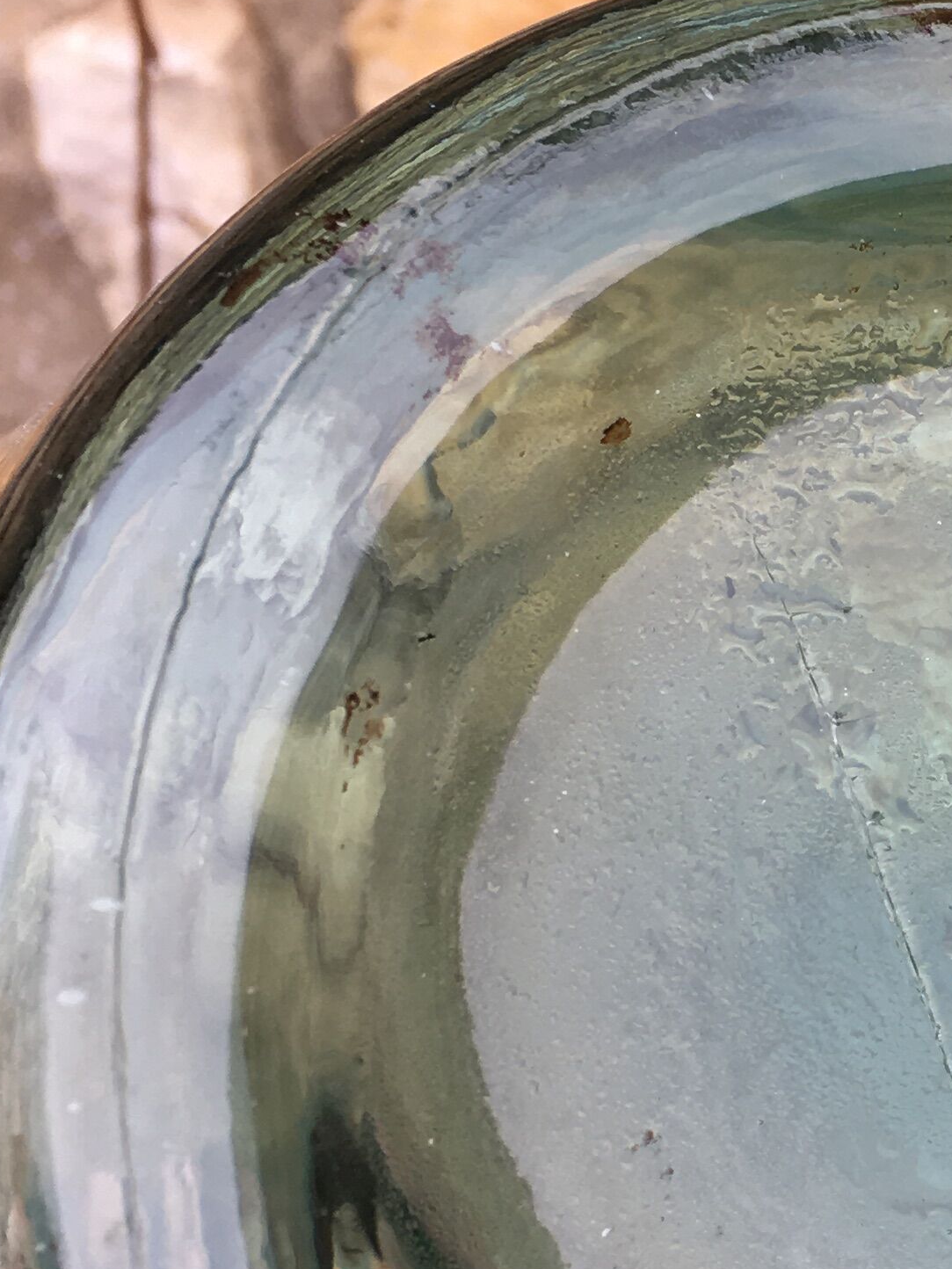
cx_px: 1125
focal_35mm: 81
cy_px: 817
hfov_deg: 17.4
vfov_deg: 24.0
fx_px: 2970
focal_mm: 4.15
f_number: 2.2
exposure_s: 1/130
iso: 25
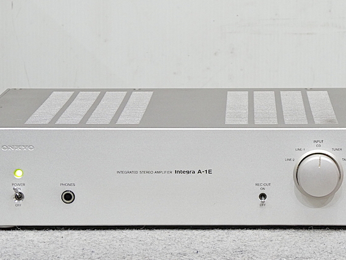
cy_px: 179
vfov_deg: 7.6
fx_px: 1950
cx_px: 209
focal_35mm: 195
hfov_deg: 10.1
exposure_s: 1/10
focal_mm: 20.6
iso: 200
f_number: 5.1
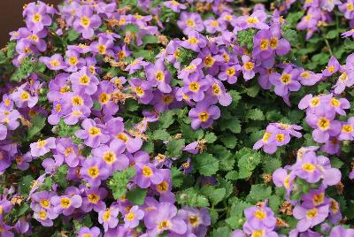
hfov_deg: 24.6
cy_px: 118
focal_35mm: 82
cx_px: 177
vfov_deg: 16.6
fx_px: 812
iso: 110
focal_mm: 55
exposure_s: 1/60
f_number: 8
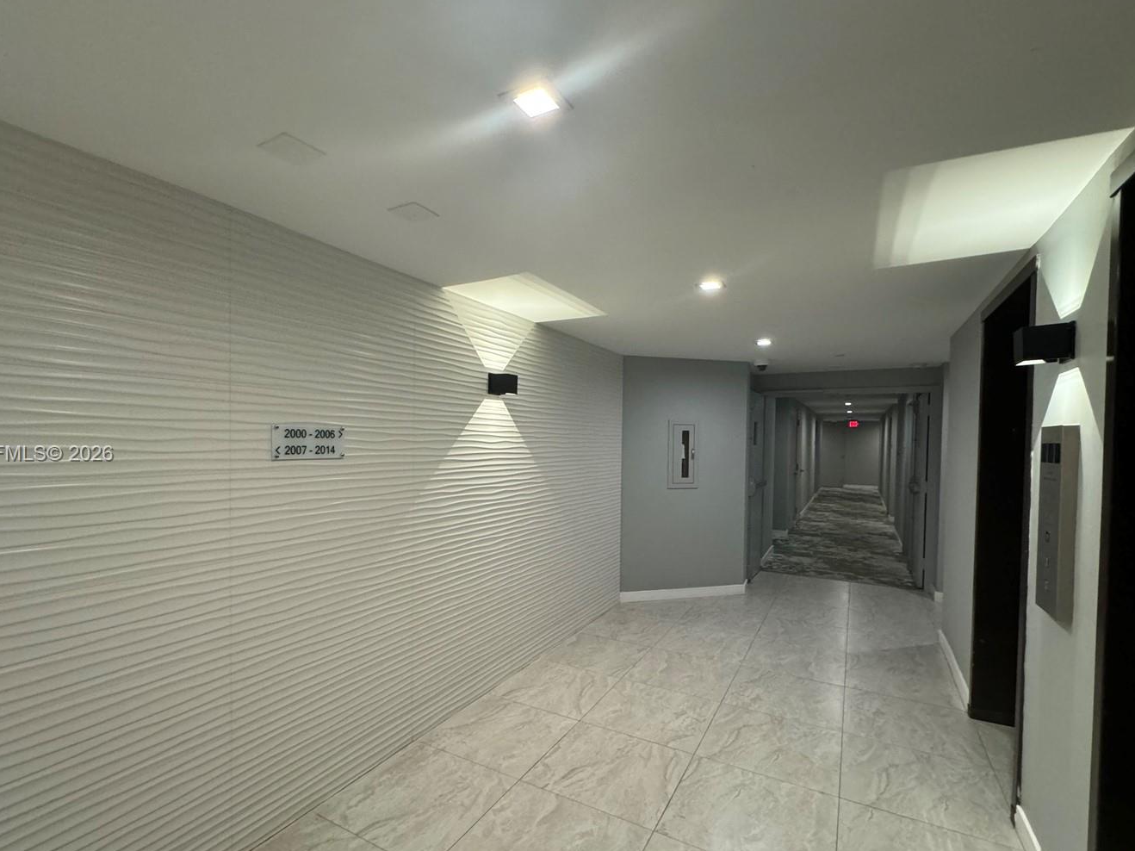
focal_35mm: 17
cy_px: 455
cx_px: 534
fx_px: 557
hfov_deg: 90.9
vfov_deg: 74.6
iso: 320
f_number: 2.2
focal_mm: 2.22
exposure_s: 1/60
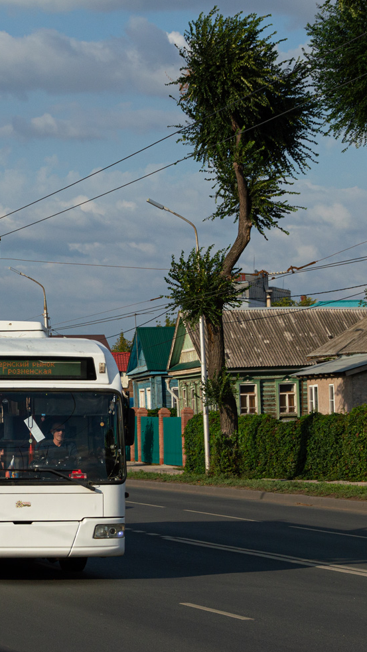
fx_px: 1450
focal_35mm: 84
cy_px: 327
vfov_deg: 25.4
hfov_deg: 14.1
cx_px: -32
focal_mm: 35
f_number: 7.1
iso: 100
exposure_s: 1/1000
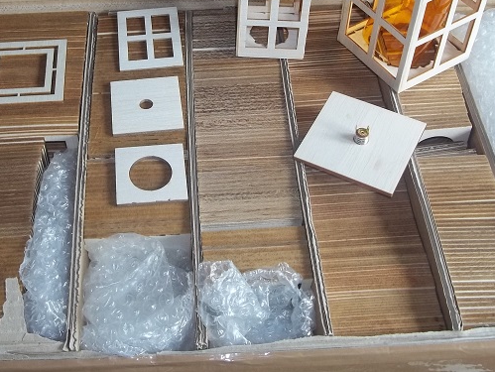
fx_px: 787
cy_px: 116
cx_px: 154
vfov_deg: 26.4
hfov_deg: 34.5
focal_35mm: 55
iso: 64
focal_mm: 5.7
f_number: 2.9
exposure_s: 1/30
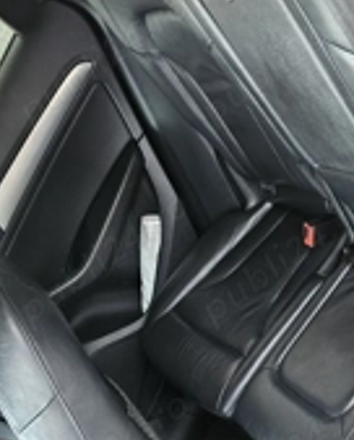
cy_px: 302
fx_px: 692
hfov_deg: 26.7
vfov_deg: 34.9
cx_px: 377
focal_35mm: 53
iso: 640
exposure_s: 1/25
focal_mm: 6.3
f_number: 1.7
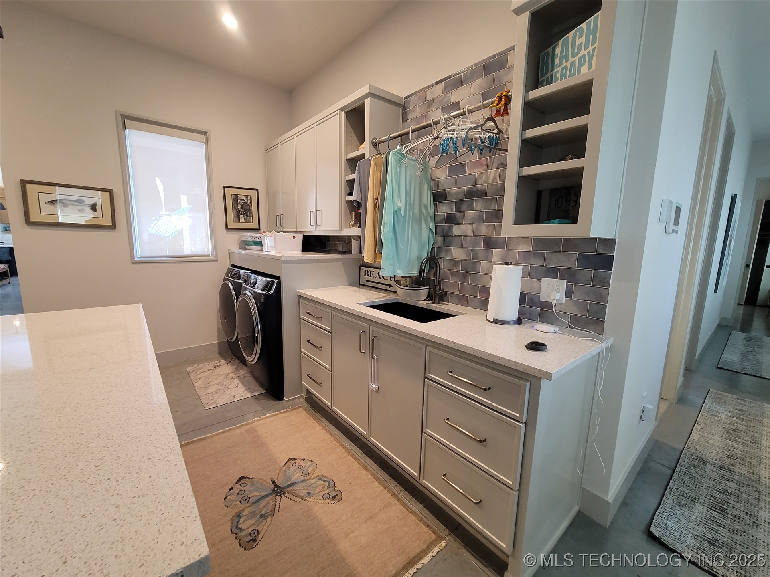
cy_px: 288
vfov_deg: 89.9
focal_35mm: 13
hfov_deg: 106.2
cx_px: 385
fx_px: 289
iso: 200
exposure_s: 1/60
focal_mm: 2.2
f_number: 2.2
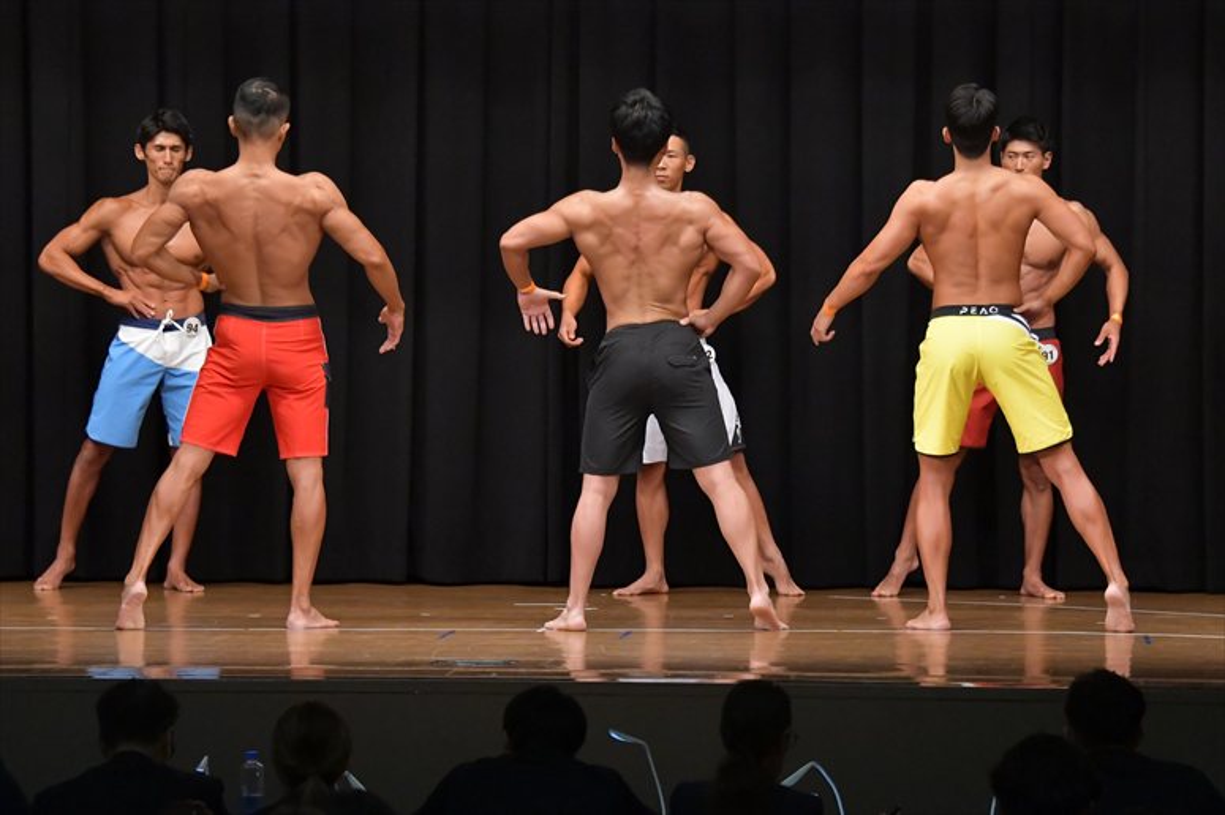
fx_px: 5918
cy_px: 408
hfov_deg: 11.8
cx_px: 612
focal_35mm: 174
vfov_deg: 7.9
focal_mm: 116
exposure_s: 1/400
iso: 6400
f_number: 5.6
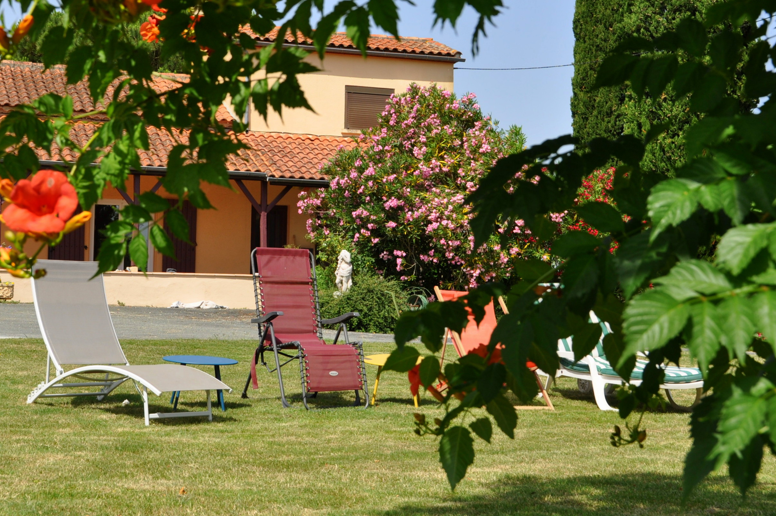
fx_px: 1378
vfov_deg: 21.2
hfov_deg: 31.5
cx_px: 373
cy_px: 211
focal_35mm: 64
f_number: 9
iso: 200
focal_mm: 32
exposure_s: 1/320
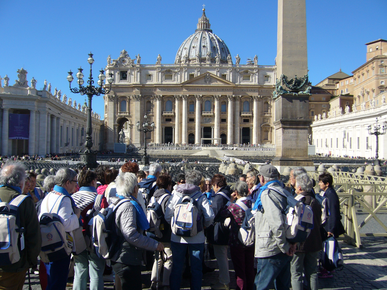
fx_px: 391
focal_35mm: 35
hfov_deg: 52.6
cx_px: 194
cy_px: 145
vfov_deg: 40.7
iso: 80
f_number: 5.6
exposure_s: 1/320
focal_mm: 5.8
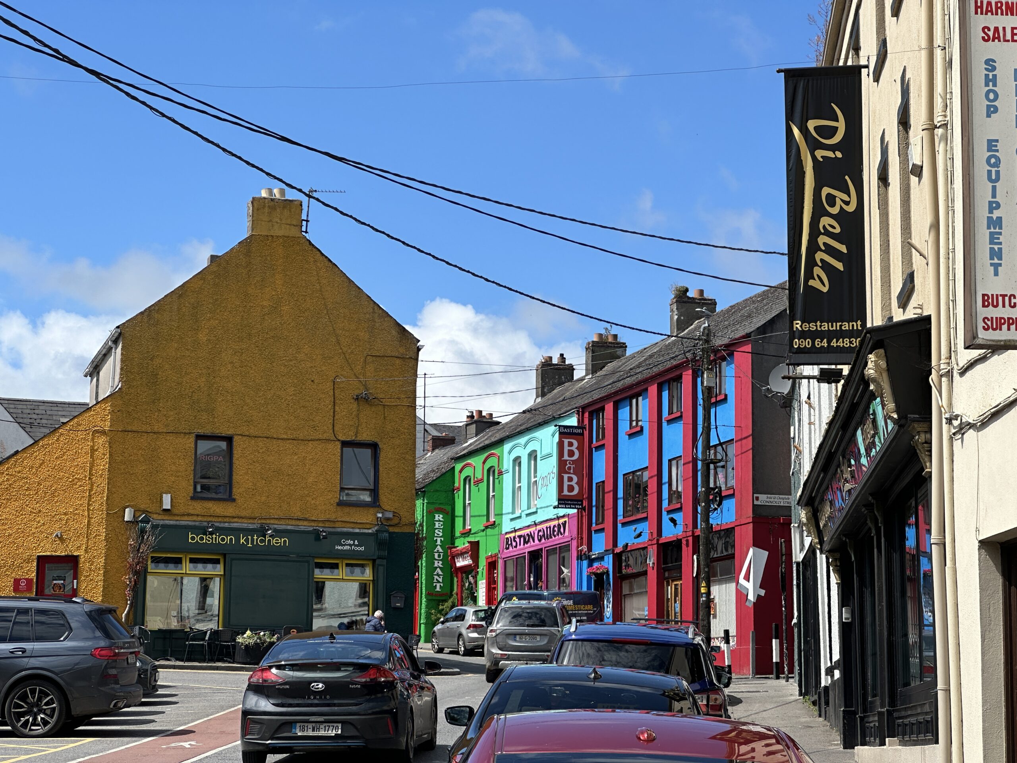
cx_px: 508
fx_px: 2262
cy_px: 382
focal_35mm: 77
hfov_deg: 25.3
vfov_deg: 19.1
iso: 32
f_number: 2.8
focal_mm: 9
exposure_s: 1/919
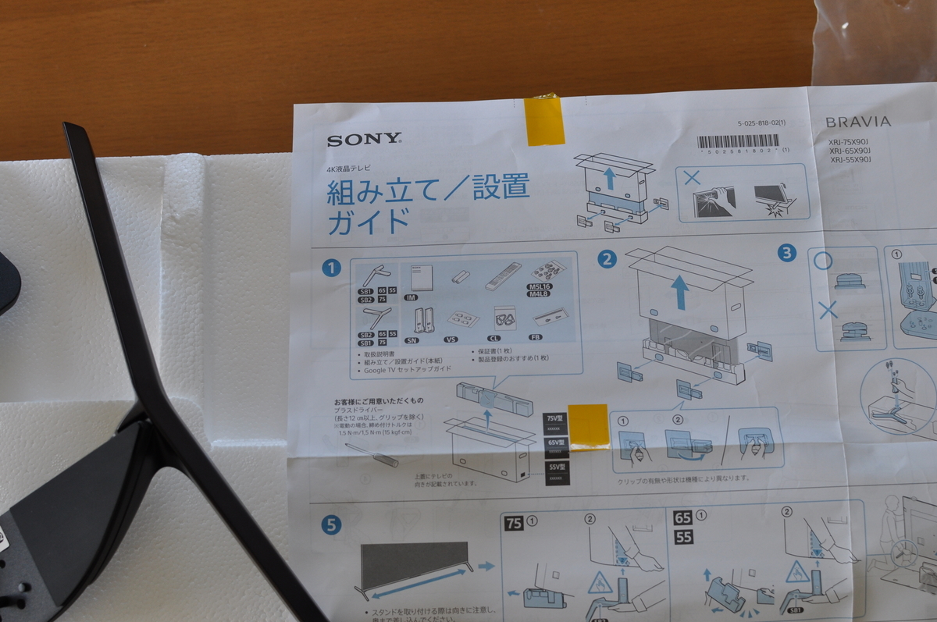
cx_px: 468
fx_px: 1365
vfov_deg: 25.7
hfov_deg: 37.9
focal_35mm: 52
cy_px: 311
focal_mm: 35
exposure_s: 1/80
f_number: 4.5
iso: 400
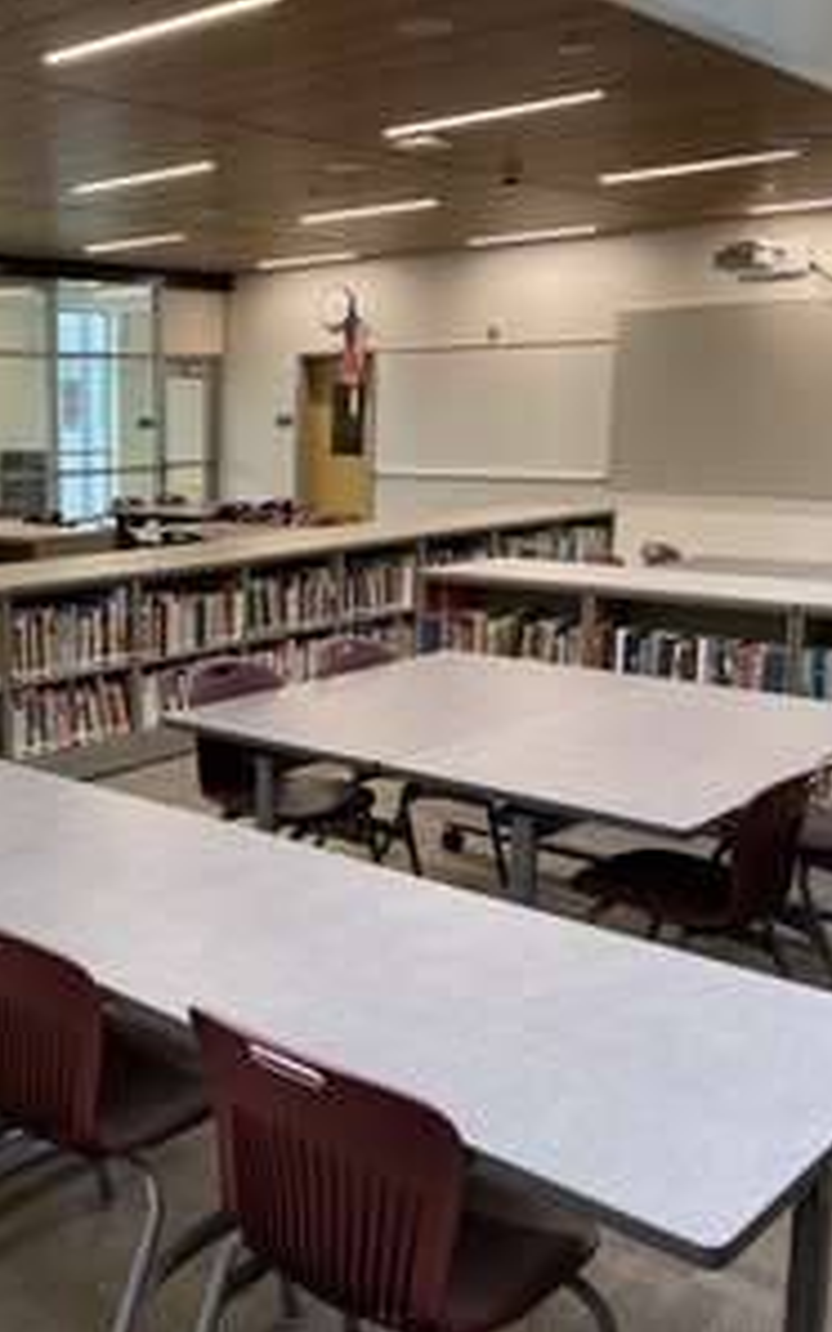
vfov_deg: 52.8
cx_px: 94
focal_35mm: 37
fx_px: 1344
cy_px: 666
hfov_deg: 32.8
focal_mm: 4.25
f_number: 1.8
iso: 80
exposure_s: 1/60
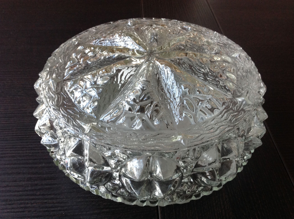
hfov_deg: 52.7
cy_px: 110
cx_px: 147
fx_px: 297
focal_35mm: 35
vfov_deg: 40.6
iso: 100
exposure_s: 1/17
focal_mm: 4.28
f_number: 2.4
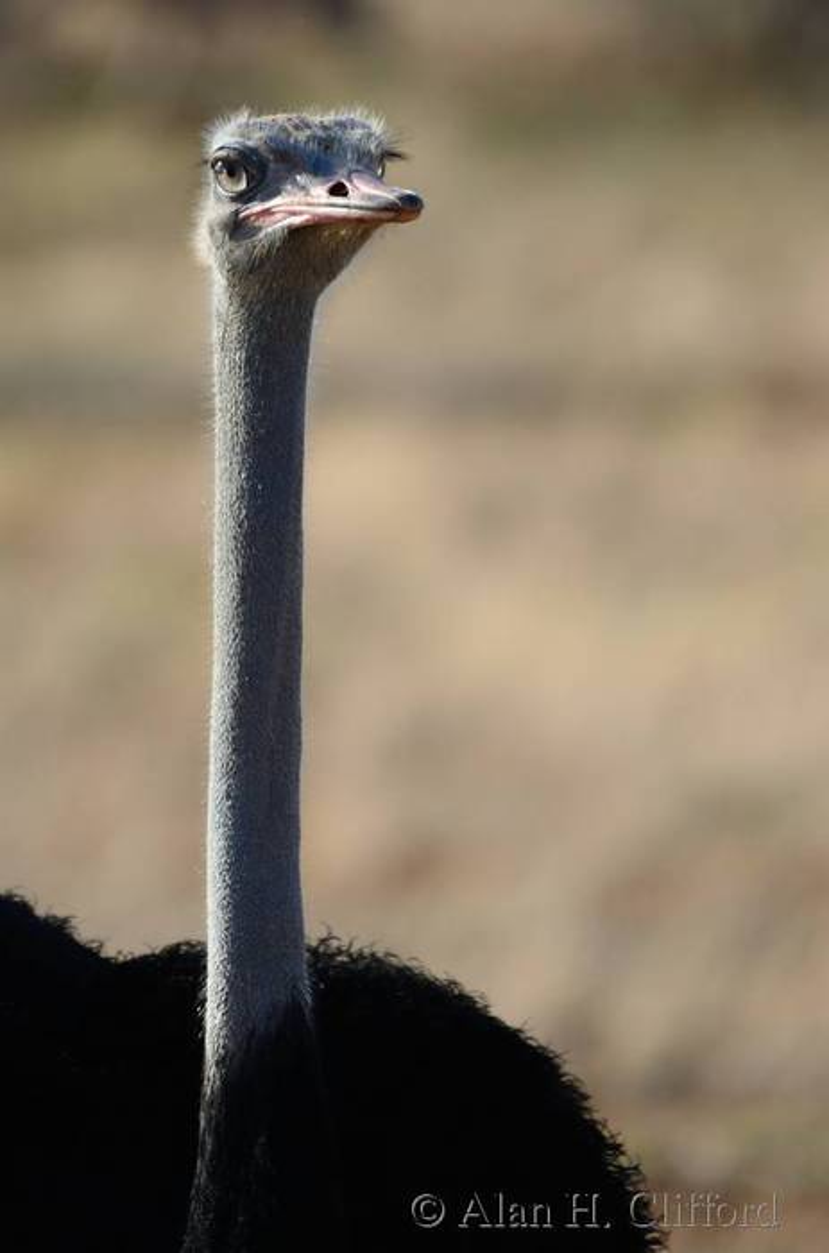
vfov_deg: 3.4
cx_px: 414
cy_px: 626
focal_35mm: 600
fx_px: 20837
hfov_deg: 2.3
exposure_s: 1/500
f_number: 5.6
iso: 180
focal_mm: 400
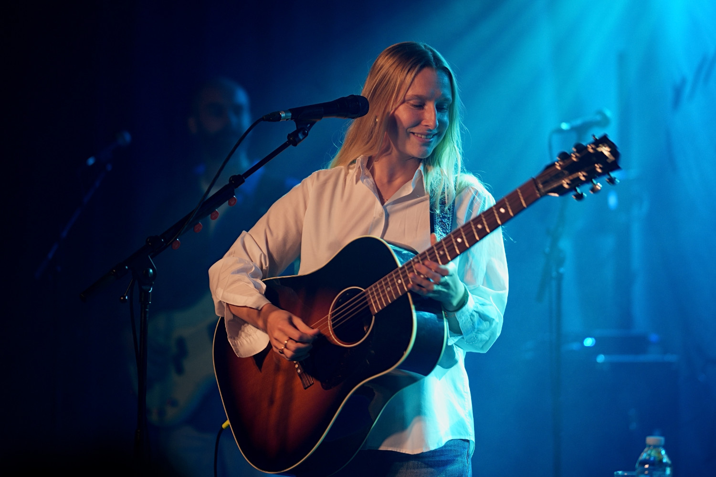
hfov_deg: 18.2
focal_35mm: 112
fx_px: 2237
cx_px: 358
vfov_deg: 12.2
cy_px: 238
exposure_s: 1/50
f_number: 1.2
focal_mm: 75
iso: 160
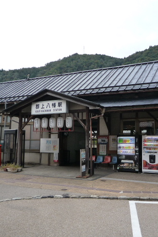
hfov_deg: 36.8
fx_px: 237
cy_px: 122
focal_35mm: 36
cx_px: 89
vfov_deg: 53.1
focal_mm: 4.4
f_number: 2.8
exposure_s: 1/250
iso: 160
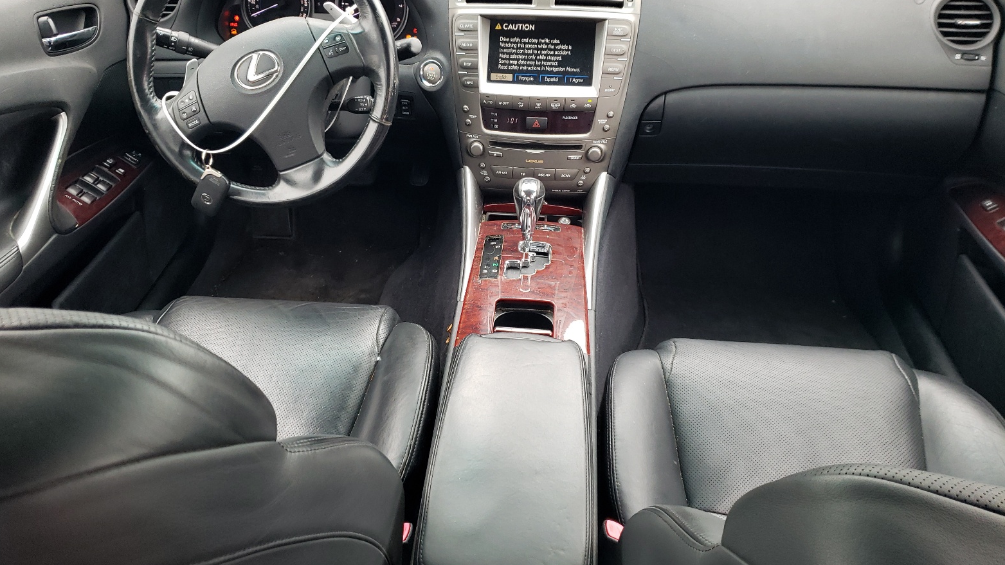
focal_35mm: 29
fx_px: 773
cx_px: 491
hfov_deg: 66.1
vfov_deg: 40.2
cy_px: 288
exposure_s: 1/60.2
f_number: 1.5
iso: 74
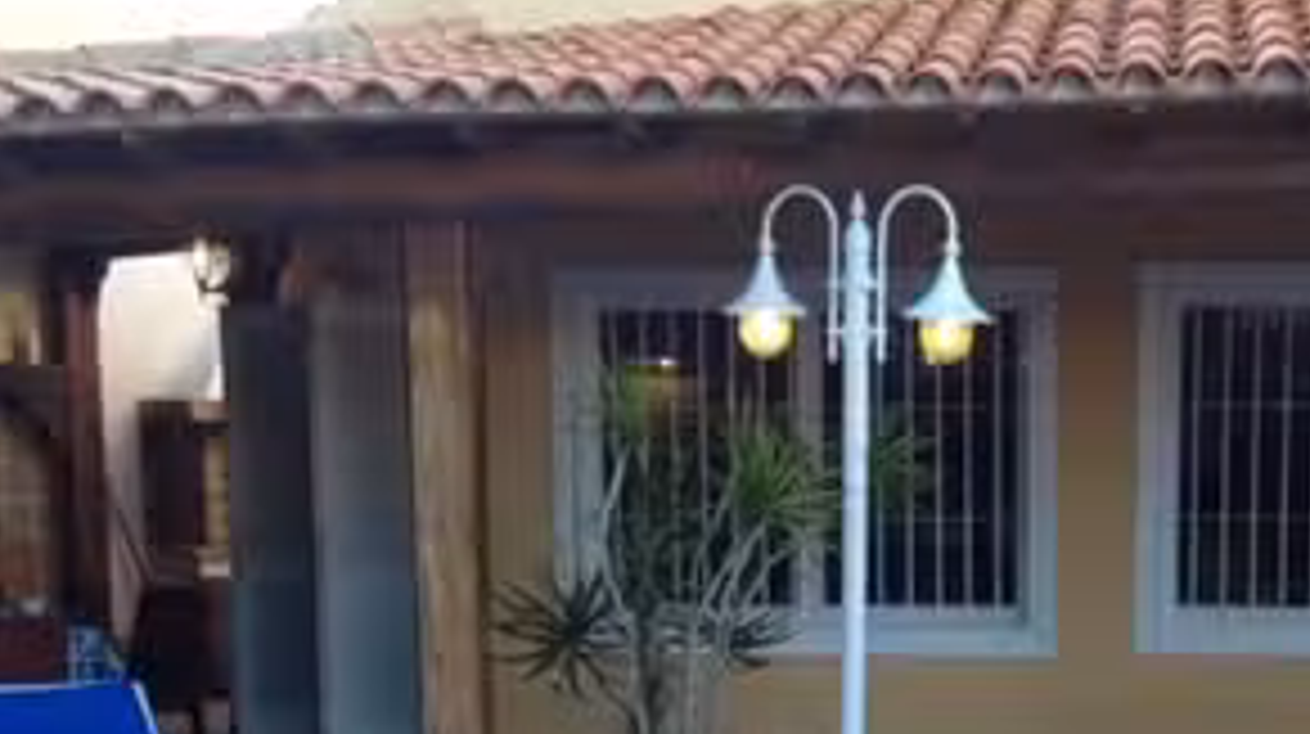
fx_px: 2915
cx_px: 986
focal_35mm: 84
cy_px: 797
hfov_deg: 25.0
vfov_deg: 14.1
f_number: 2.4
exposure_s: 1/120
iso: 80
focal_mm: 4.28
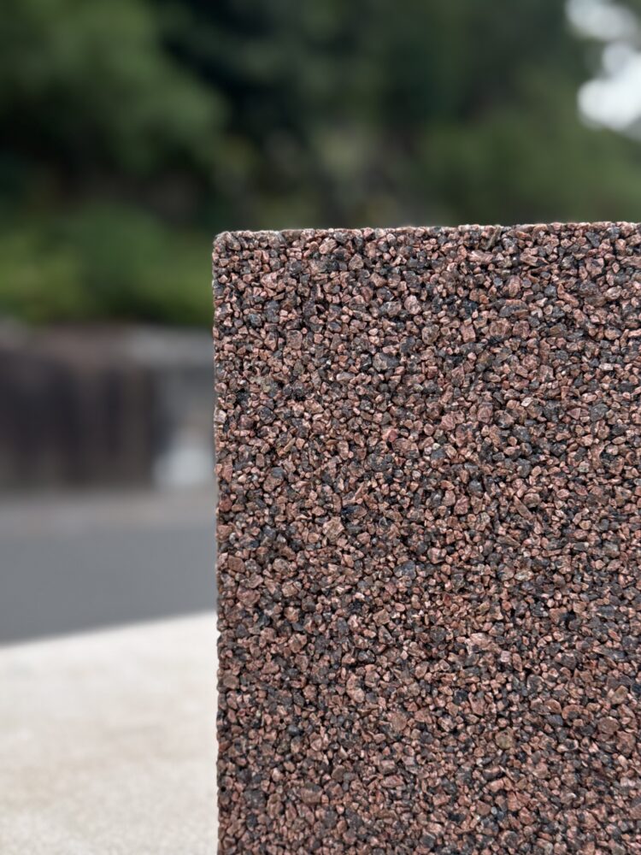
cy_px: 428
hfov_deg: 30.3
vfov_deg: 39.7
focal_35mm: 48
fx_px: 1185
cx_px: 320
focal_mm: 6.76
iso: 80
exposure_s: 1/1085
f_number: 1.78
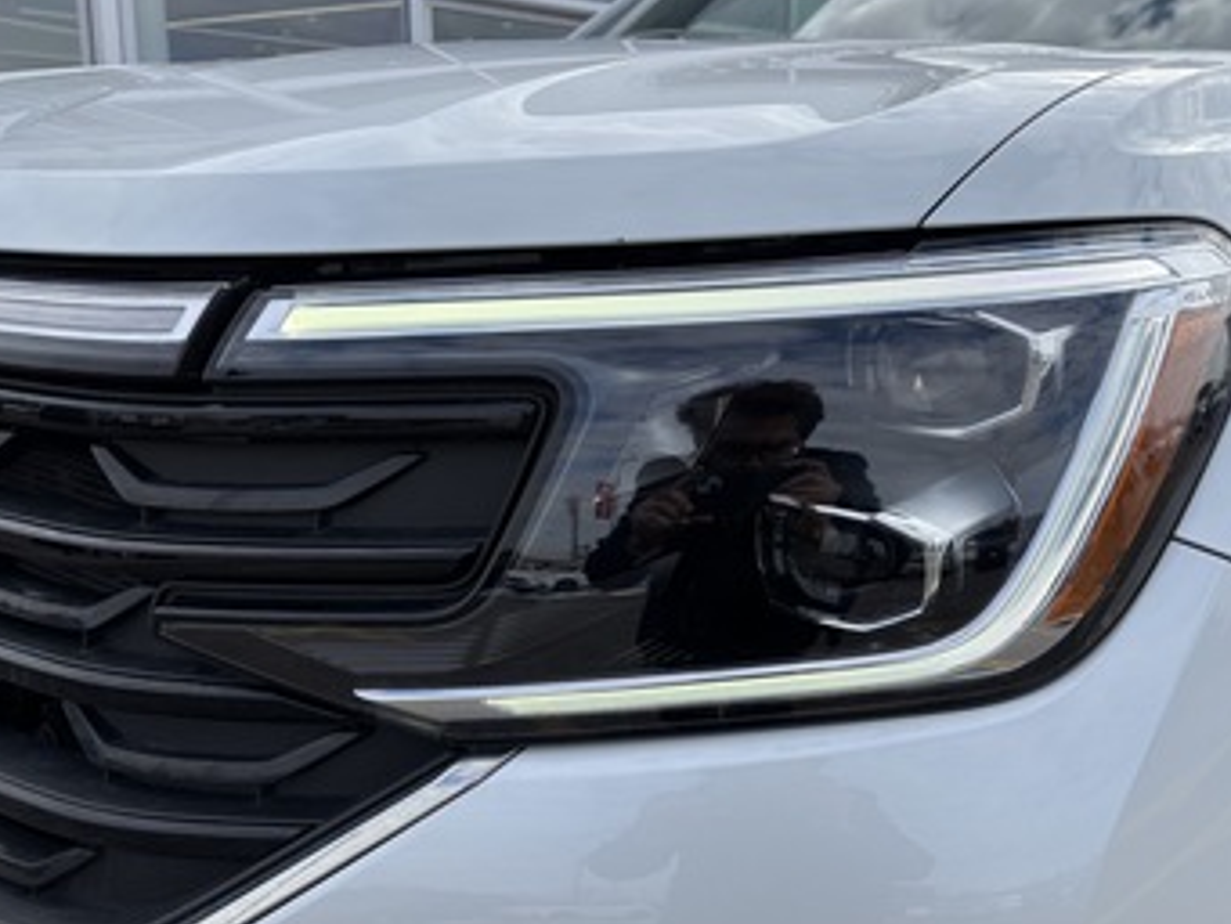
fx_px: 1138
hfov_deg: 56.4
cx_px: 740
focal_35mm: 32
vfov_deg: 44.1
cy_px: 522
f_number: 1.6
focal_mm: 5.96
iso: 50
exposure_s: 1/2778
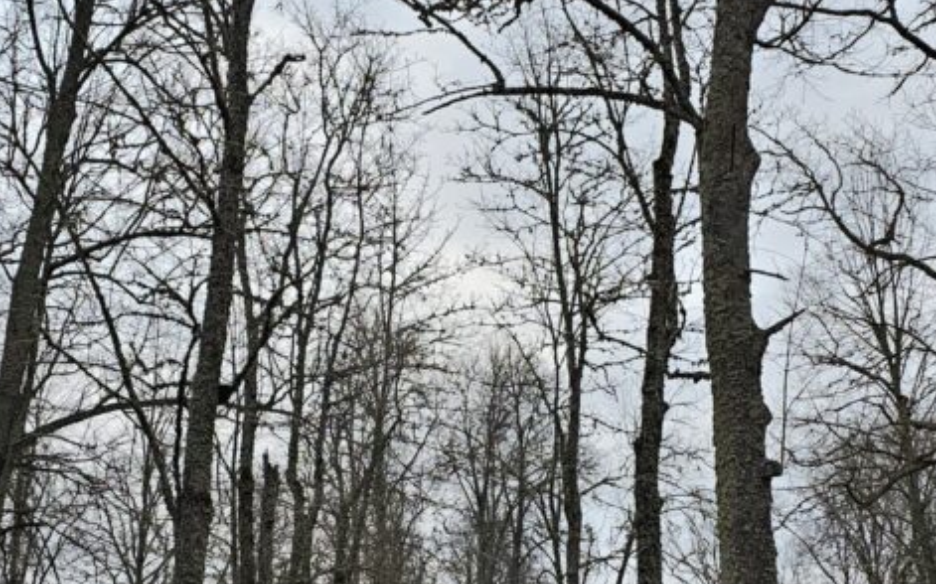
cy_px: 393
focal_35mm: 53
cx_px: 459
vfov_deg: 24.3
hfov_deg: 38.2
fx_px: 1351
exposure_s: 1/180
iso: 100
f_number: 1.7
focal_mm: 6.3
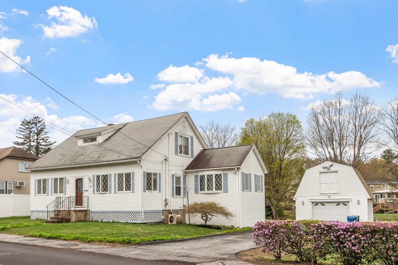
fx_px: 332
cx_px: 199
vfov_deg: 43.6
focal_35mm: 30
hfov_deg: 61.9
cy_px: 132
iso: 125
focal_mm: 20
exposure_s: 1/125
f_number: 8
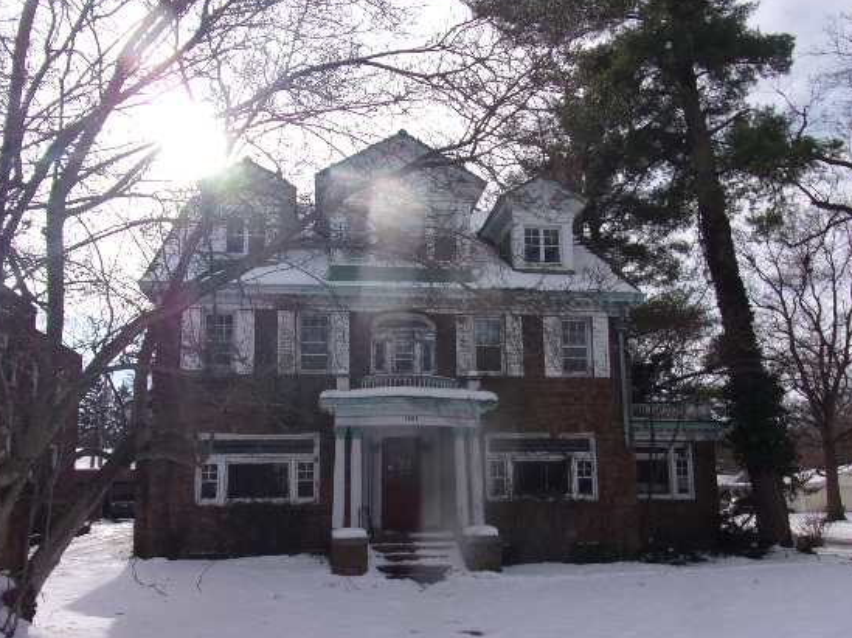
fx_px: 689
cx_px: 425
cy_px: 354
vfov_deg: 49.6
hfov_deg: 63.5
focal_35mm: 28
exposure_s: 1/200
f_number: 10.8
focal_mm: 4.3
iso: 80
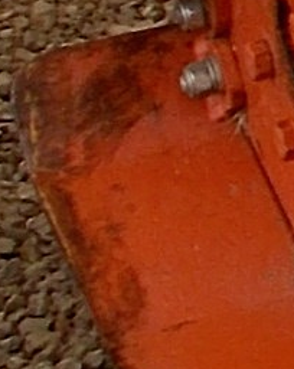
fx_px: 3216
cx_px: 1457
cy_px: -231
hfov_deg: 4.5
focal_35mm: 295
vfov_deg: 6.5
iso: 80
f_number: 3.6
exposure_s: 1/160
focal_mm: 6
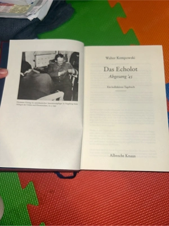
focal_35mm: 26
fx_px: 169
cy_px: 113
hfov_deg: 53.1
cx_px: 84
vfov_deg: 67.3
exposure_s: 1/71
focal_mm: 5.7
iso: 32
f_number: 1.5
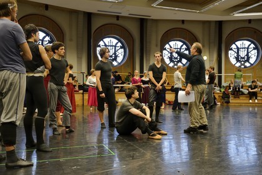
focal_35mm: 35
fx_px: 255
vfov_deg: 37.9
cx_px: 131
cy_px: 88
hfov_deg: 54.4
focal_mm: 35
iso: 1600
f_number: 6.3
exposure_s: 1/60
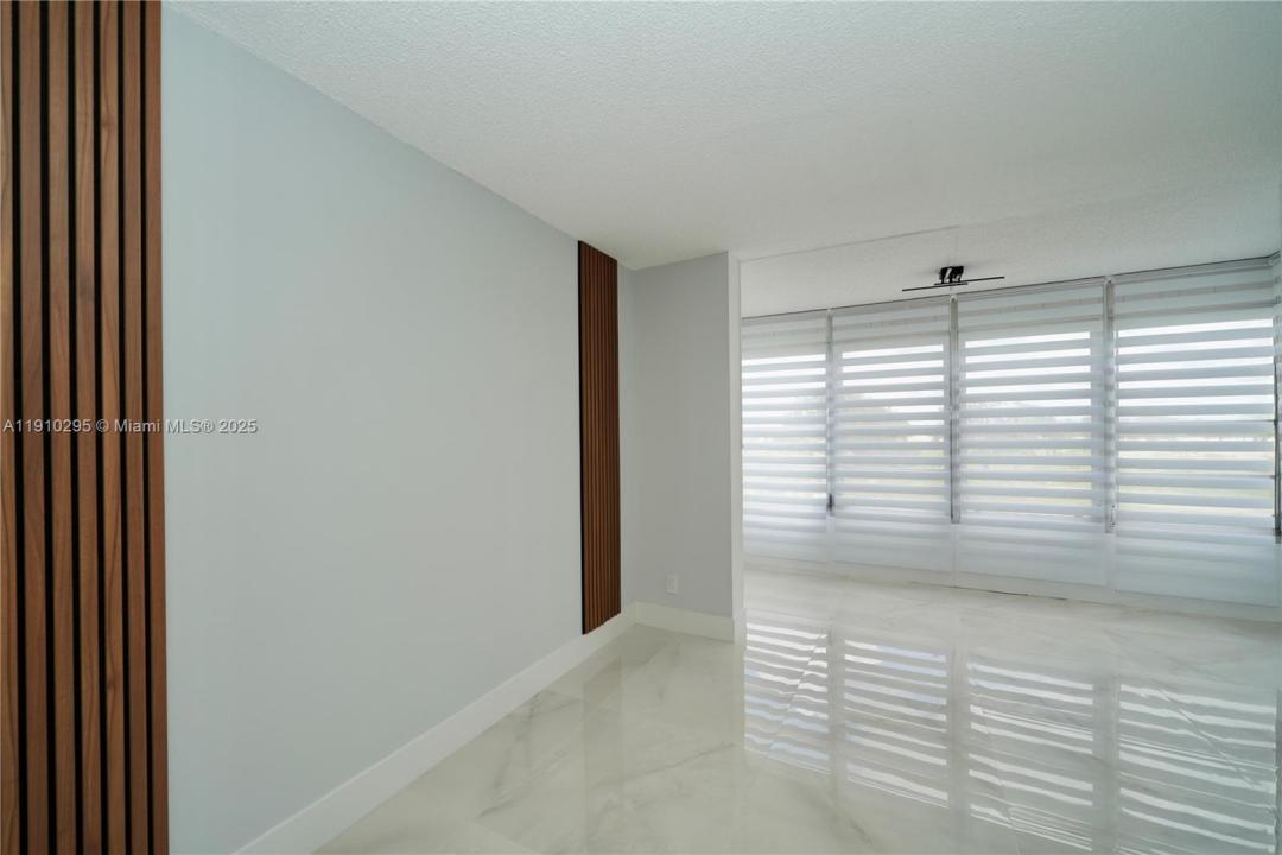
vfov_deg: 81.2
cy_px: 428
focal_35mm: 14
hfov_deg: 104.3
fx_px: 499
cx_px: 641
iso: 125
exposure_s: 1/160
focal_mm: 14
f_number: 4
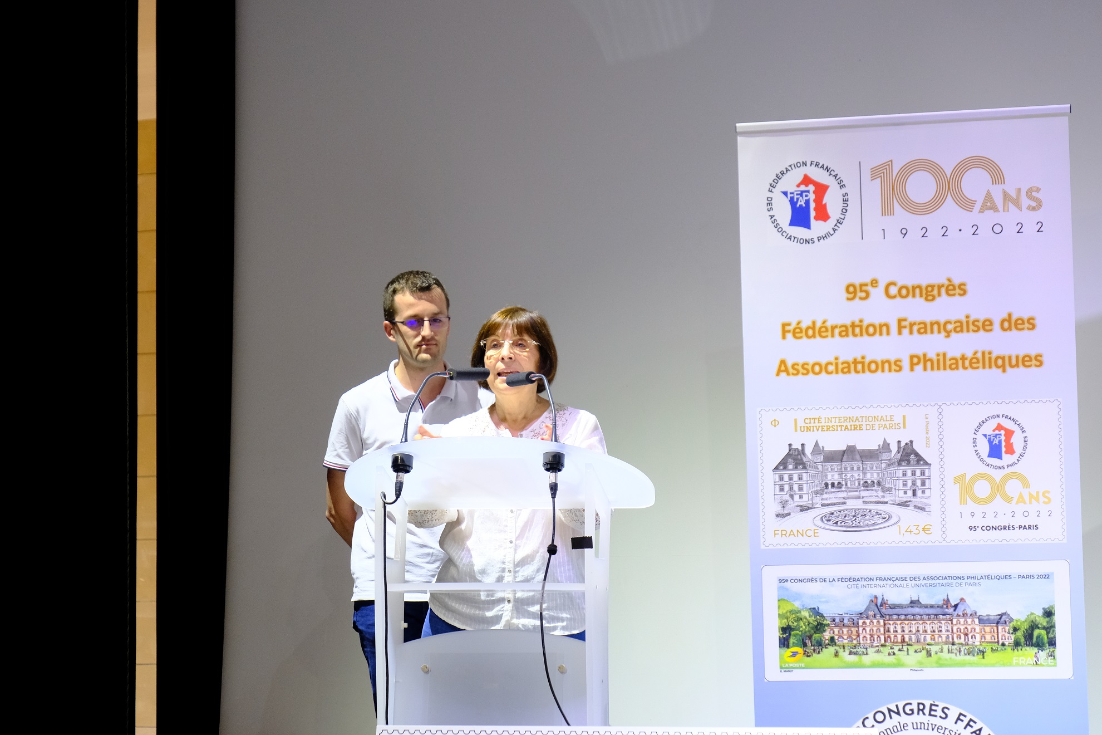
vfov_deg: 12.2
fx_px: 3428
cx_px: 551
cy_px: 368
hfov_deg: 18.3
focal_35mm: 112
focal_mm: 74.4
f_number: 5.3
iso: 1600
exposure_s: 1/27
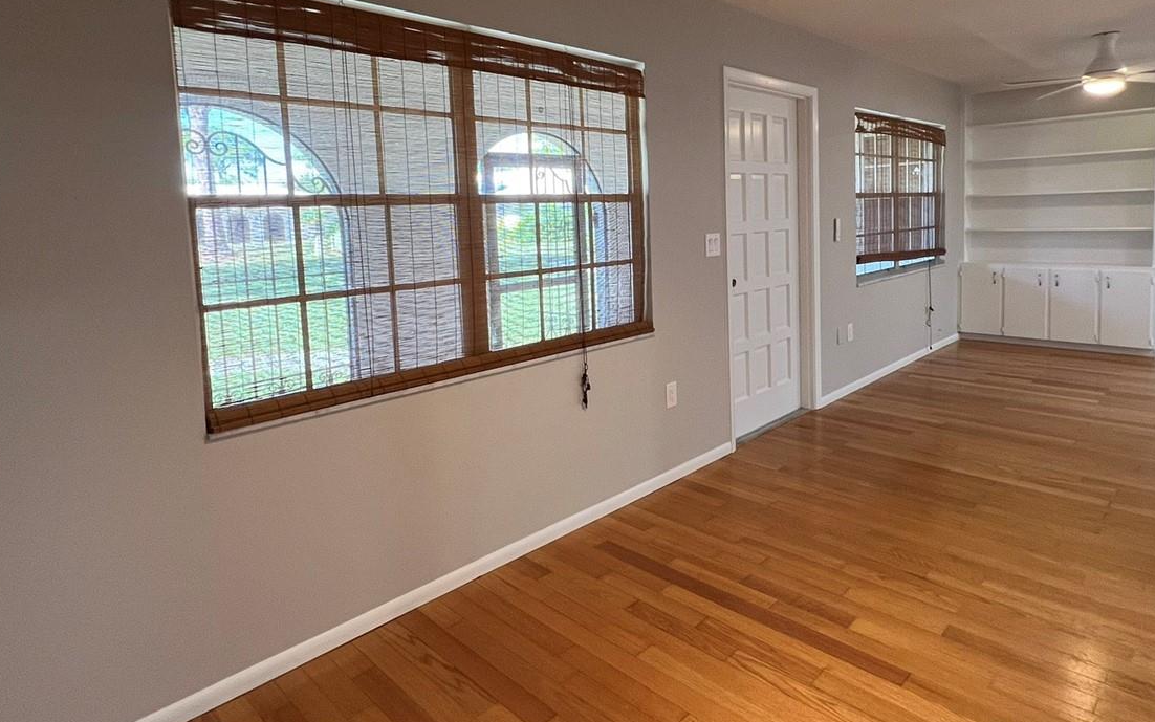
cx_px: 638
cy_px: 268
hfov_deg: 84.8
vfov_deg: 58.9
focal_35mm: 20
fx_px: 630
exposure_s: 1/60
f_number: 1.8
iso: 200
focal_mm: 1.57
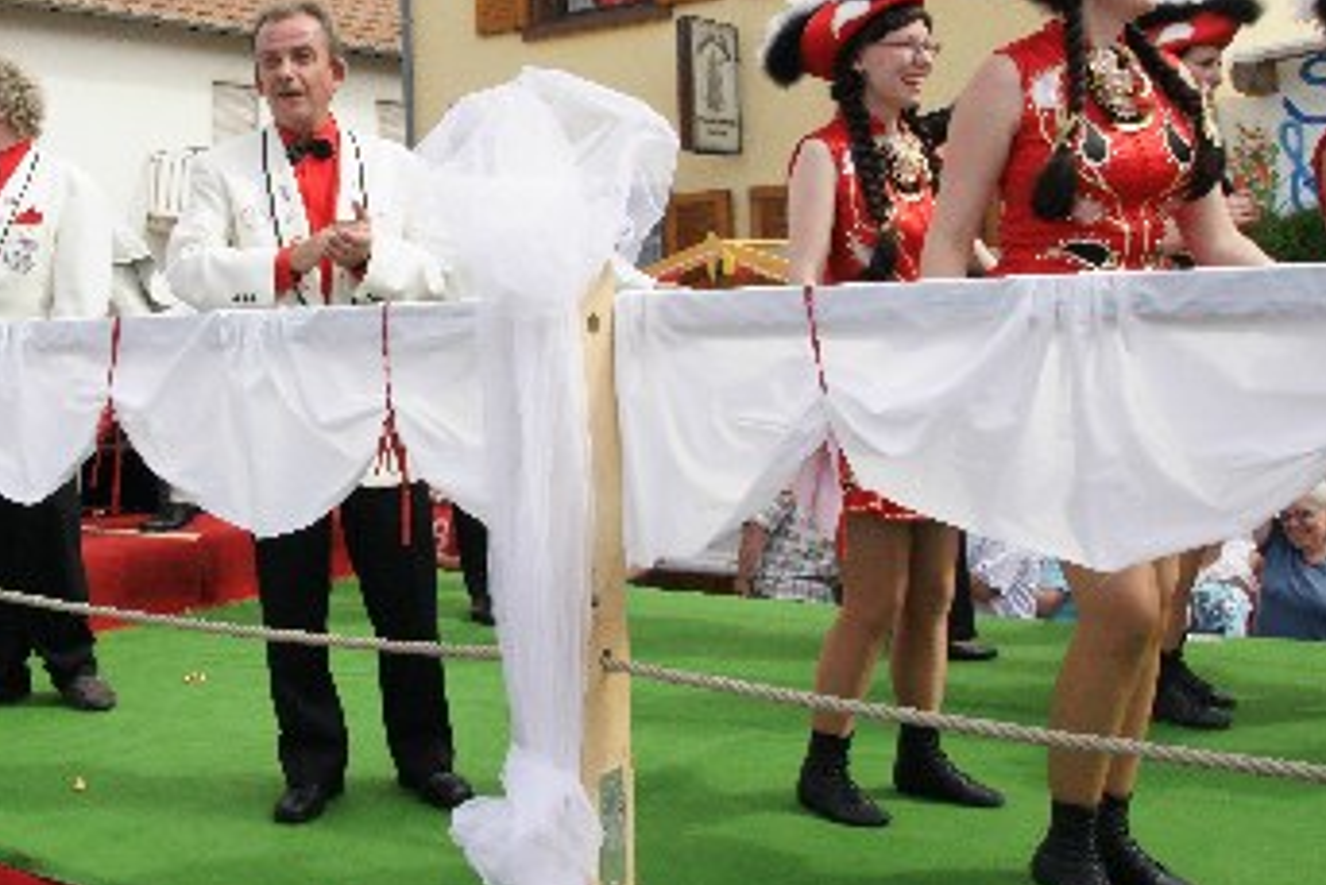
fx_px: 1548
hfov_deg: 45.0
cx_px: 352
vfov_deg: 31.7
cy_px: 290
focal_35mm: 42
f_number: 10
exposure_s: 1/1600
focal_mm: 16
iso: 1600
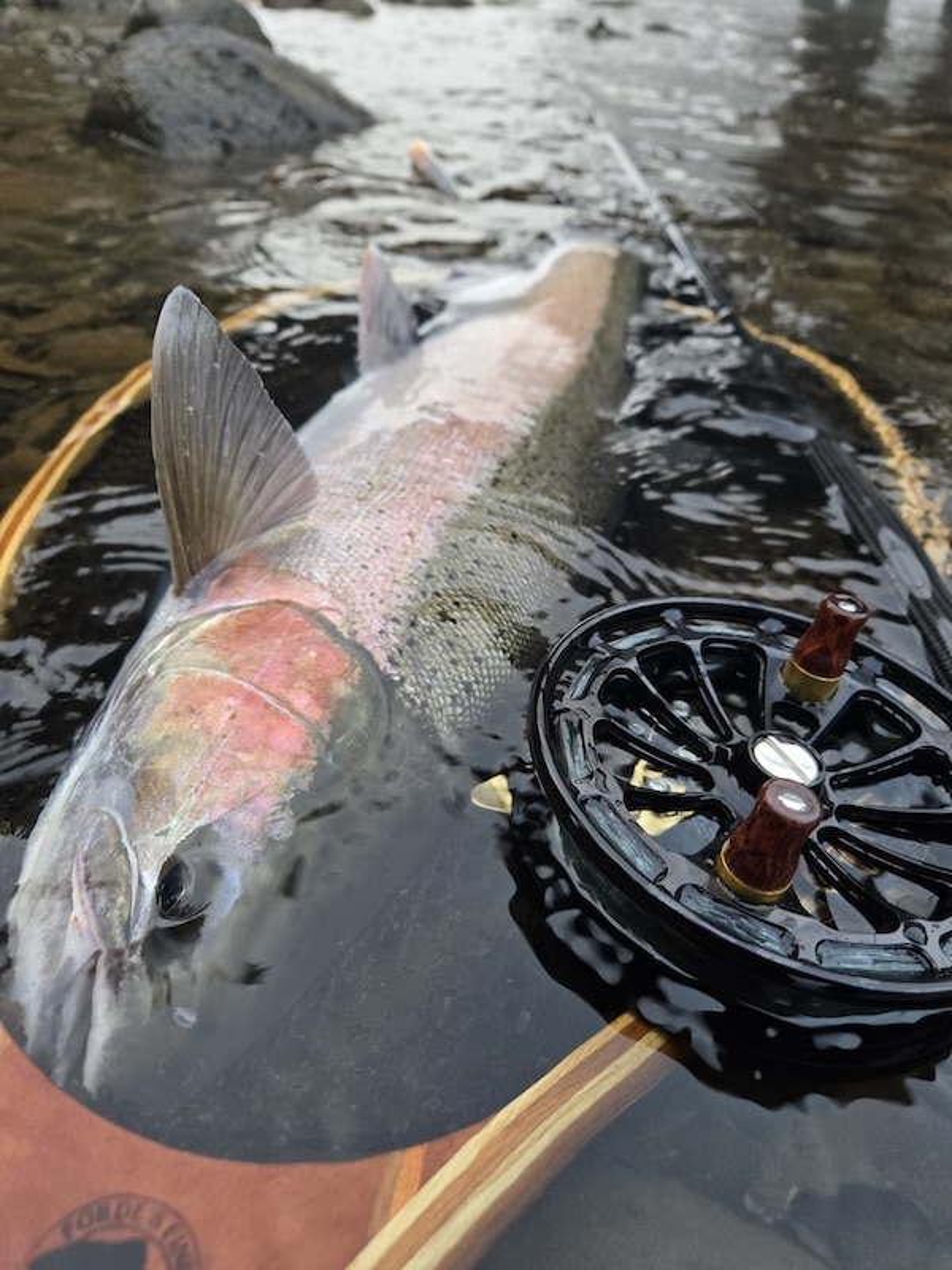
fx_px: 843
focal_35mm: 23
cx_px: 476
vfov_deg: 73.9
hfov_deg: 58.9
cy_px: 635
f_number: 1.8
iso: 250
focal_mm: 5.4
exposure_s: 1/120
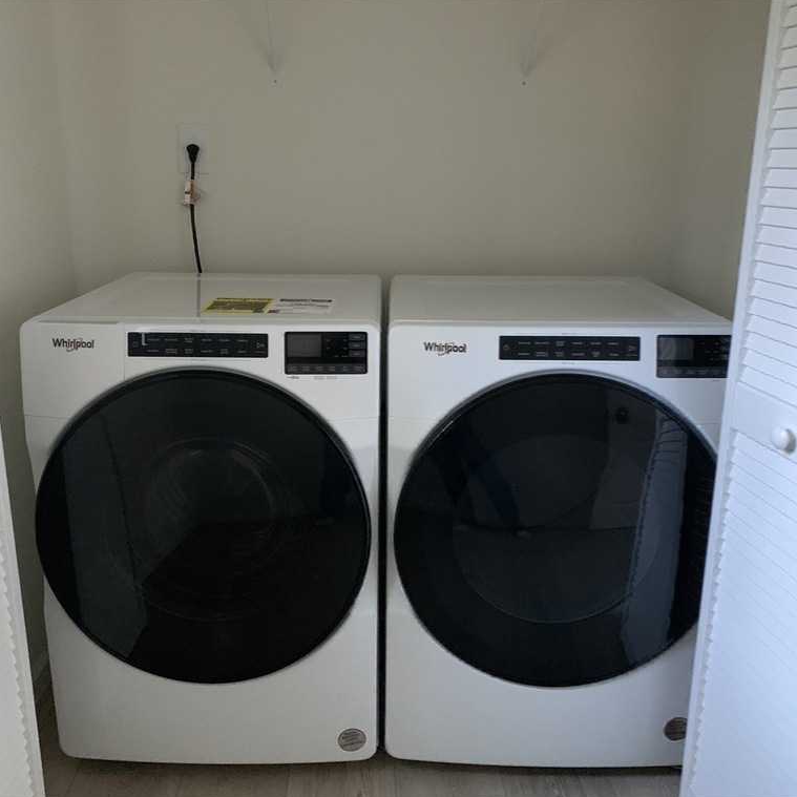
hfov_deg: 52.5
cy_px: 399
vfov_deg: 52.5
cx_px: 369
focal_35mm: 31
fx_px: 808
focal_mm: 4.25
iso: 640
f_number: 1.8
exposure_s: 1/30
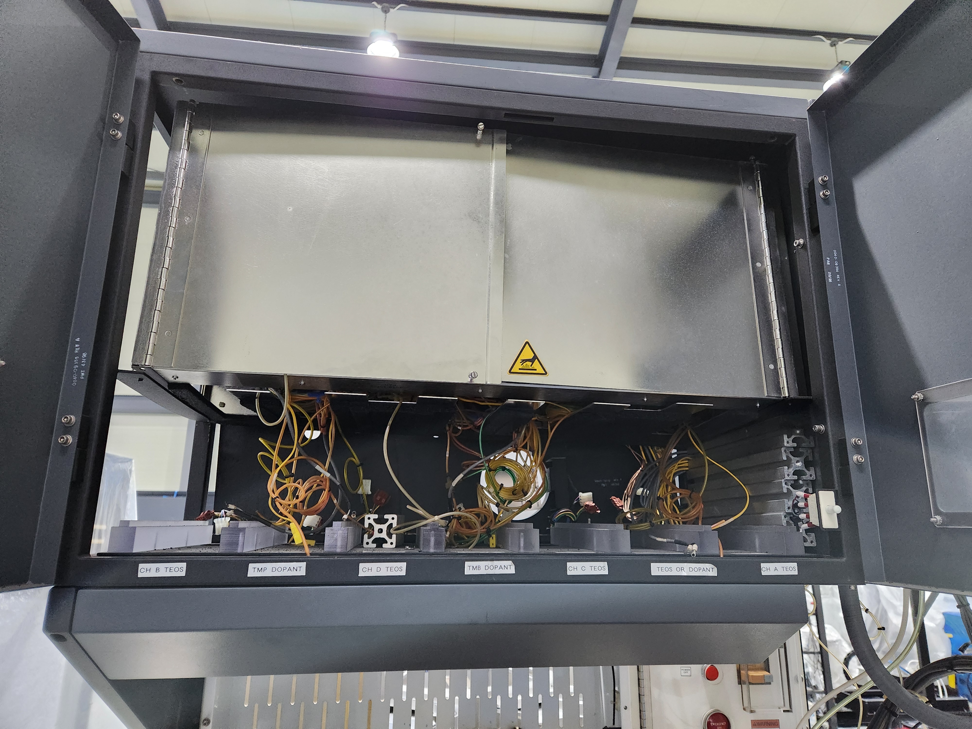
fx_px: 646
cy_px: 364
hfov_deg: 73.9
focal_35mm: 23
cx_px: 486
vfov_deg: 58.9
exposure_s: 1/120
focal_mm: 5.4
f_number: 1.8
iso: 1000
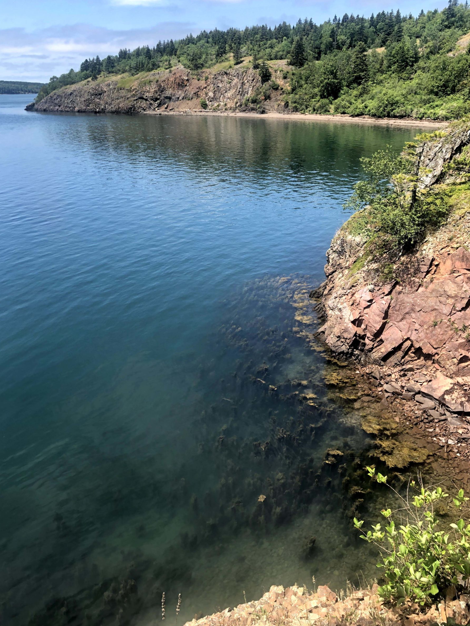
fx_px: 543
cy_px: 301
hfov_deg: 46.8
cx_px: 240
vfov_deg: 59.9
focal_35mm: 30
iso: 20
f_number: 1.8
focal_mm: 3.99
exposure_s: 1/489
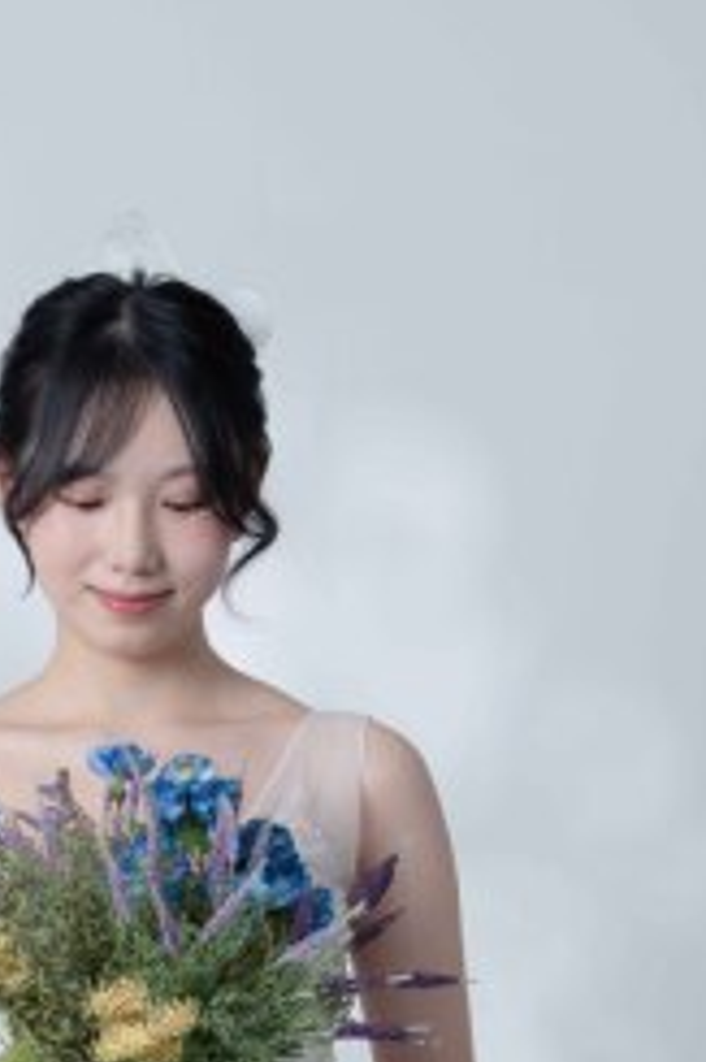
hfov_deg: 9.3
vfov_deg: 13.8
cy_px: 958
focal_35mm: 147
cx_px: 43
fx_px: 4330
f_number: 4
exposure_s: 1/125
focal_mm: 50
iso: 200
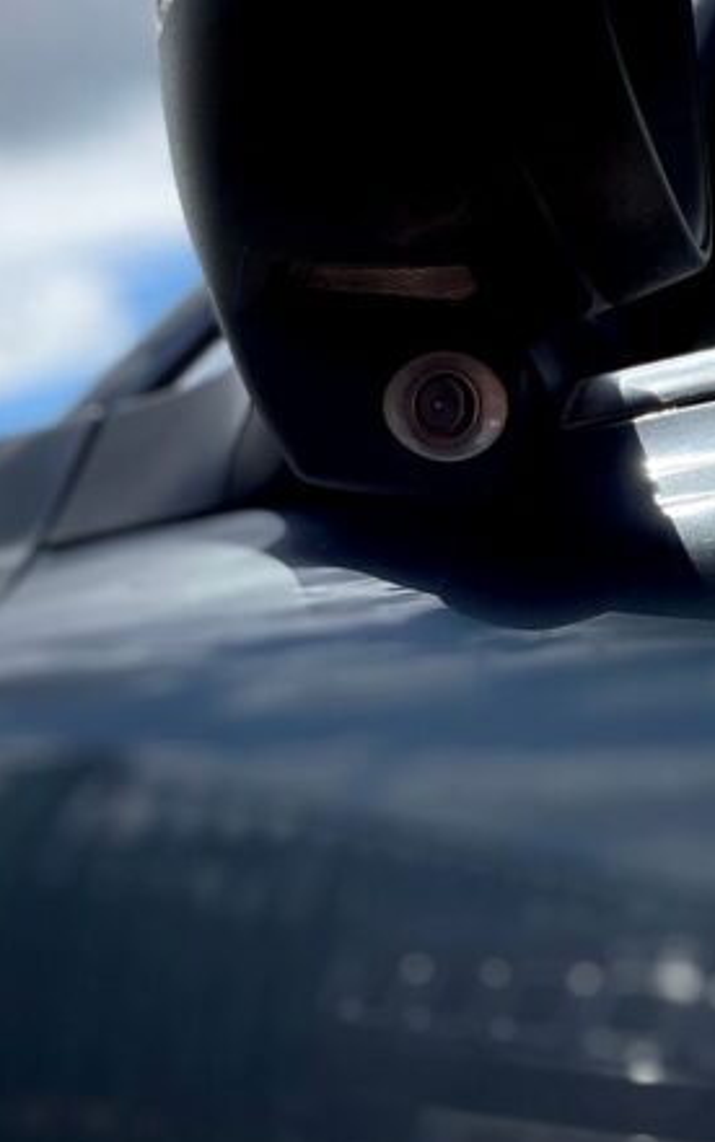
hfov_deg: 25.8
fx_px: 1557
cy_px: 422
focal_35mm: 50
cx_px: 285
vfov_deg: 40.0
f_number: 1.6
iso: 50
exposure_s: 1/9091
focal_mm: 4.2
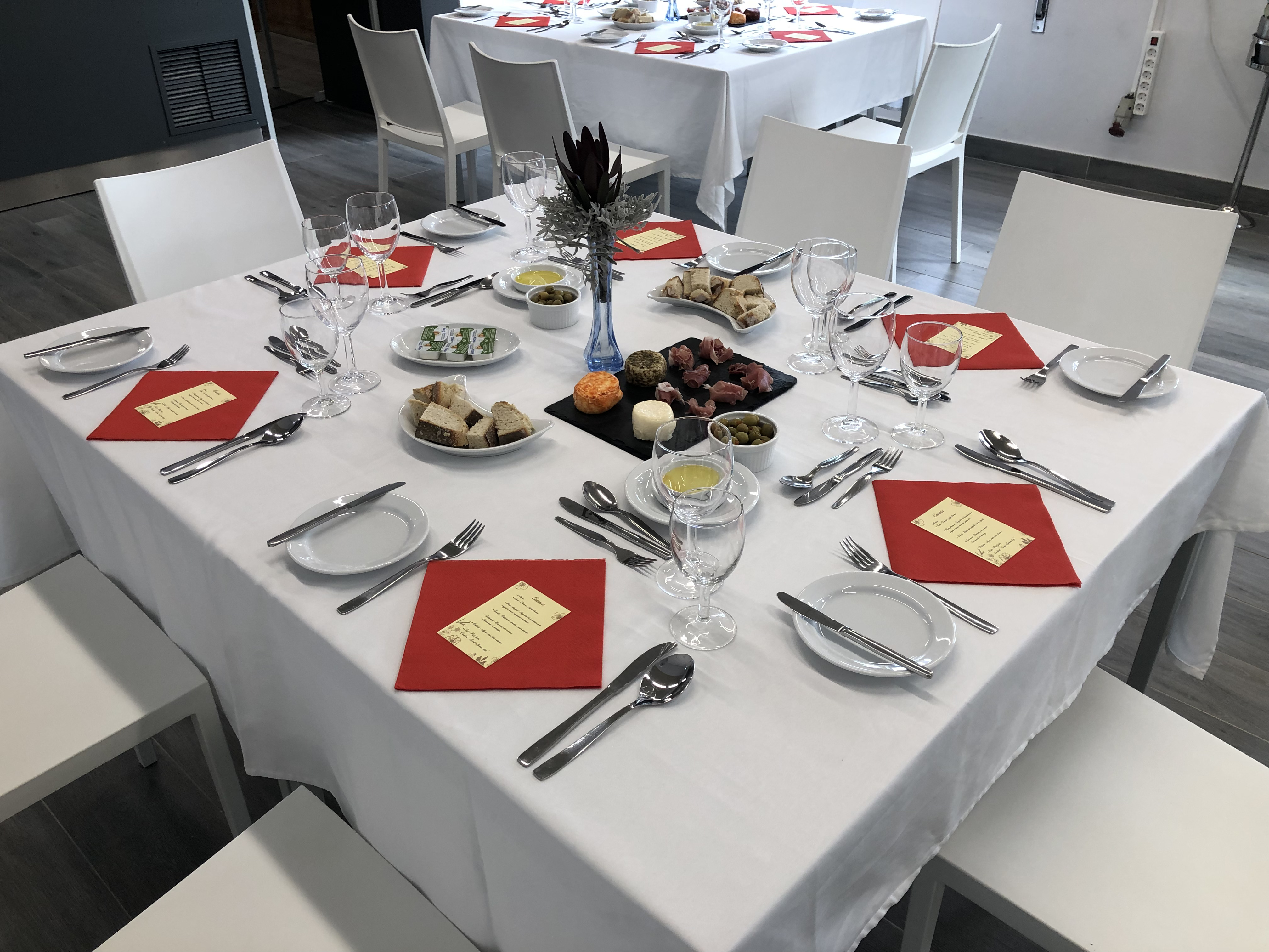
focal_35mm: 28
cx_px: 634
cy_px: 476
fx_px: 1026
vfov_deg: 49.7
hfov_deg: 63.4
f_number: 1.8
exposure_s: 1/100
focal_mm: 4
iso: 40
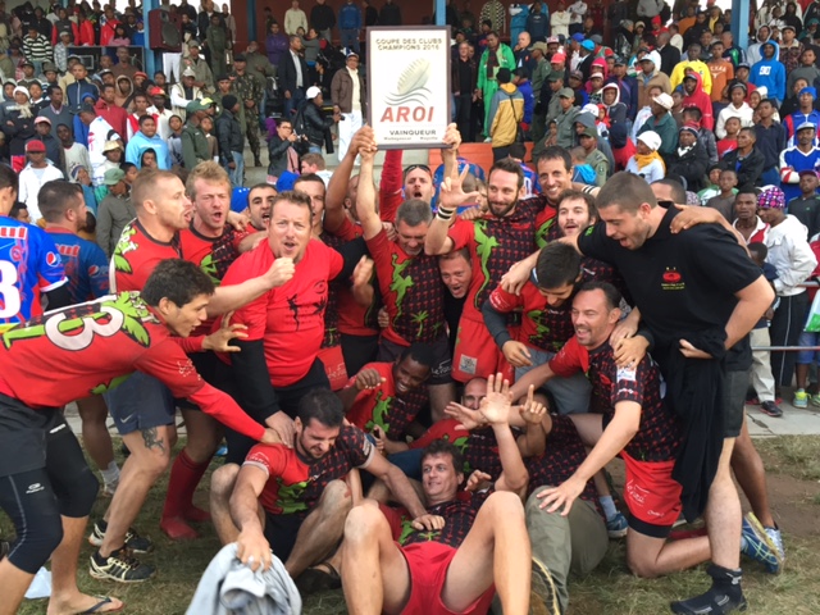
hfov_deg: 61.7
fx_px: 687
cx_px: 410
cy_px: 308
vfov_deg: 48.2
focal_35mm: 29
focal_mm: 4.15
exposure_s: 1/40
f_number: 2.2
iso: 32
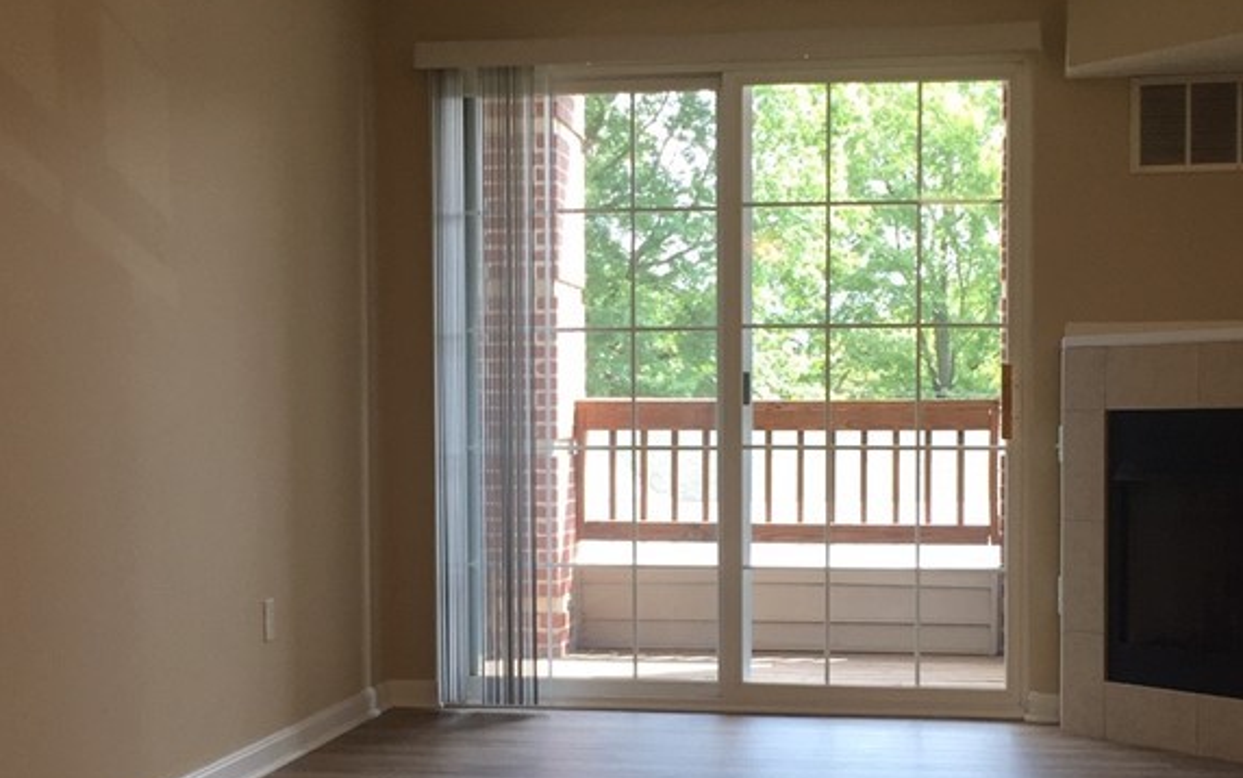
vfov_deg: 23.5
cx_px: 656
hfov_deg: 36.9
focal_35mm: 55
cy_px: 493
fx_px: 1864
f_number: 2.2
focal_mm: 4.15
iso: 50
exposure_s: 1/120
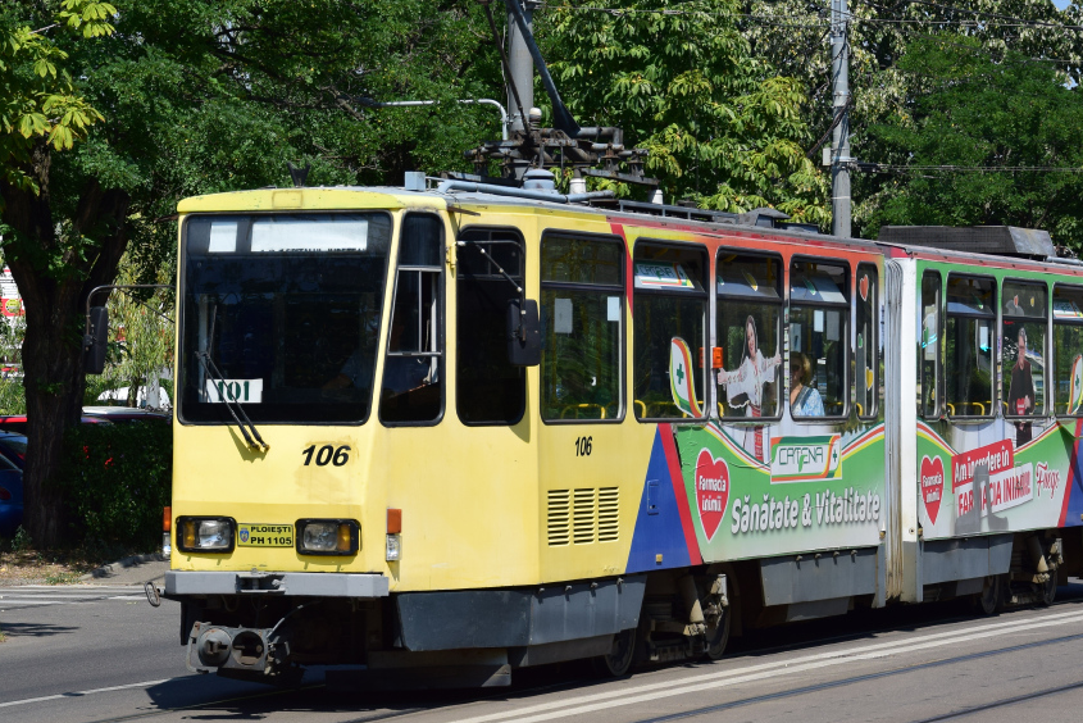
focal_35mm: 143
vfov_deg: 9.6
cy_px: 234
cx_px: 547
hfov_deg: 14.3
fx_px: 4303
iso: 200
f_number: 6.3
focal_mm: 62
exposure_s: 1/1000
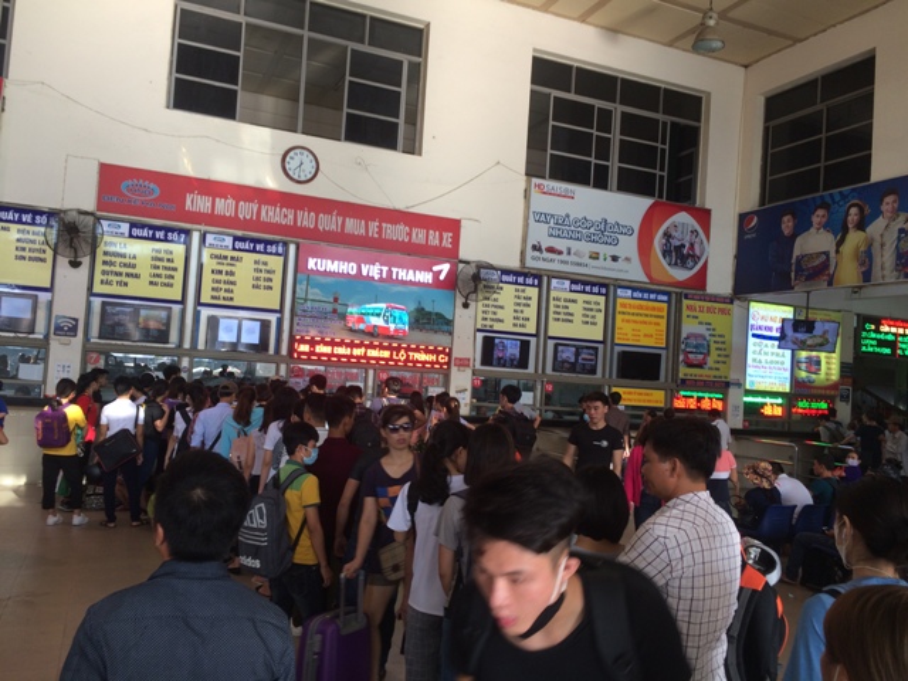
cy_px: 340
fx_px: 761
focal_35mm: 29
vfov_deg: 48.2
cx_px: 454
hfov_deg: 61.7
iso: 32
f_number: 2.2
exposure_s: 1/50
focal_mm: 4.15
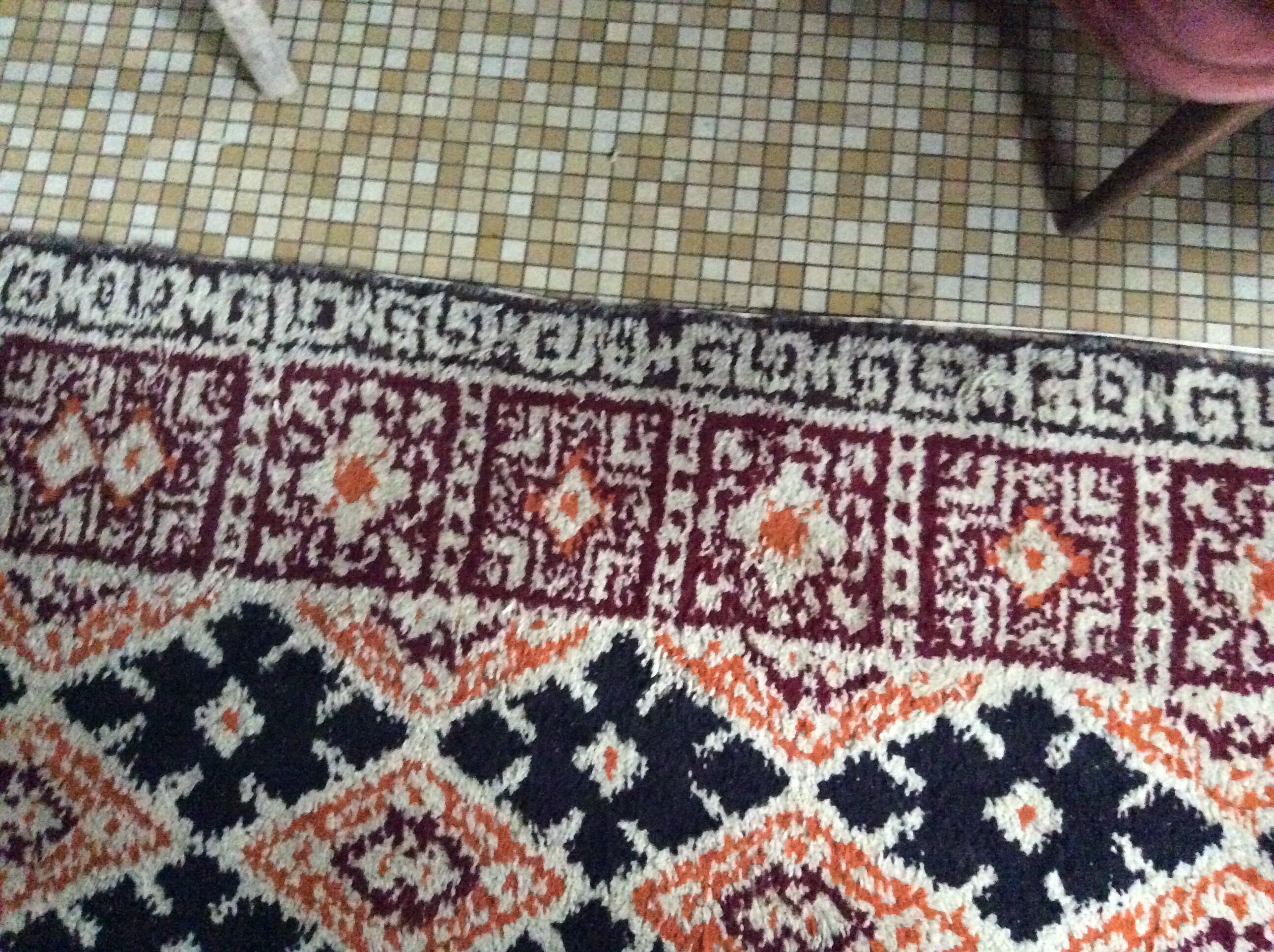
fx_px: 1176
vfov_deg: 44.1
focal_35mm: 32
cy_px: 476
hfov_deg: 56.9
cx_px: 637
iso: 800
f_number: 2.4
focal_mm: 3.3
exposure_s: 1/17
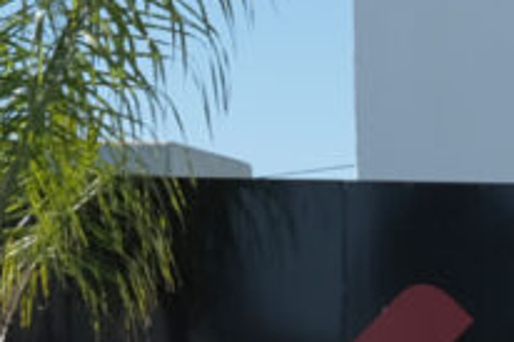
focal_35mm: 199
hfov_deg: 9.5
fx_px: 2839
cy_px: 763
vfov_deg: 6.6
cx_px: 1113
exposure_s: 1/250
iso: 160
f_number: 9
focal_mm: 26.4
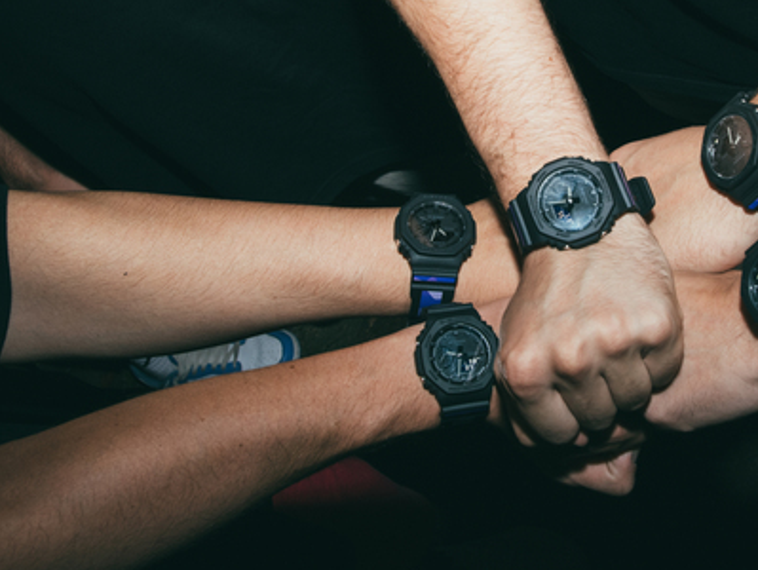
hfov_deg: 36.4
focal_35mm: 52
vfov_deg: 27.8
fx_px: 1140
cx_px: 515
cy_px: 162
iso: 320
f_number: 9
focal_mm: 24
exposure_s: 1/160
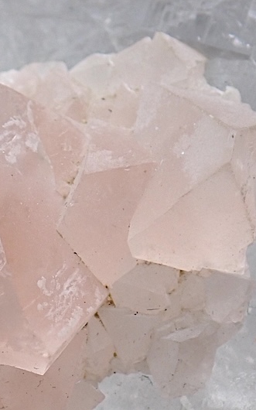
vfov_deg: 8.4
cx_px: -12
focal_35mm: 250
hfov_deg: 5.2
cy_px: 349
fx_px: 2792
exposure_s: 1/125
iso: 200
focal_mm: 18
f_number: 4.9
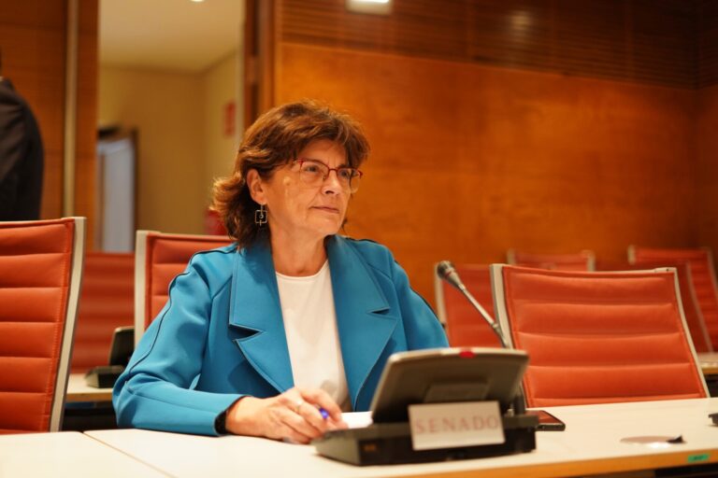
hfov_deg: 39.6
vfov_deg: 27.0
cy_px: 239
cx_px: 359
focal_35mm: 50
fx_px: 997
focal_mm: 50
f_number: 2
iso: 2500
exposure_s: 1/125
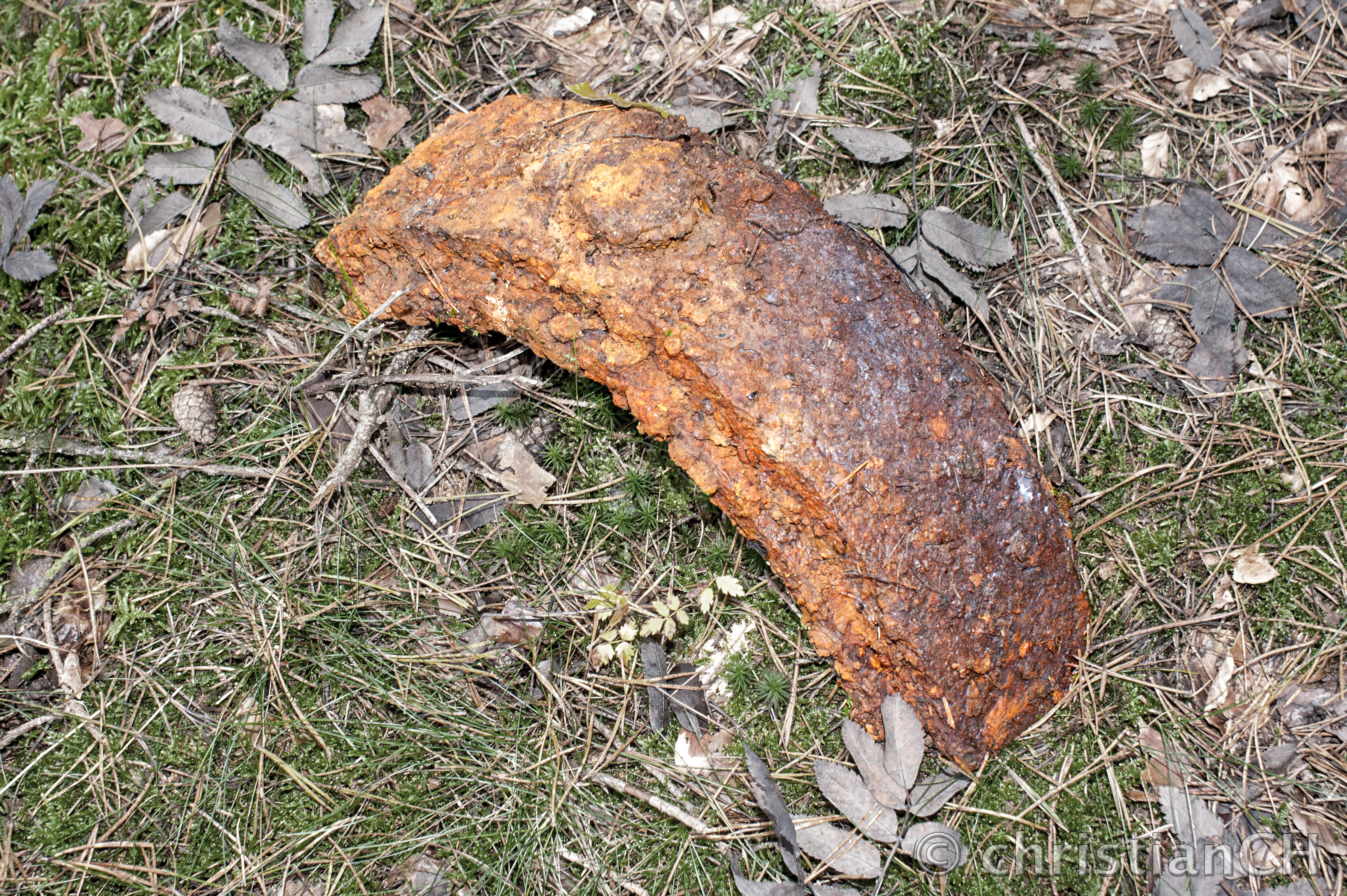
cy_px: 448
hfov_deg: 65.5
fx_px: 1047
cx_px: 674
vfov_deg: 46.3
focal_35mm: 28
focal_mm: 28
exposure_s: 1/30
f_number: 3.5
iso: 800
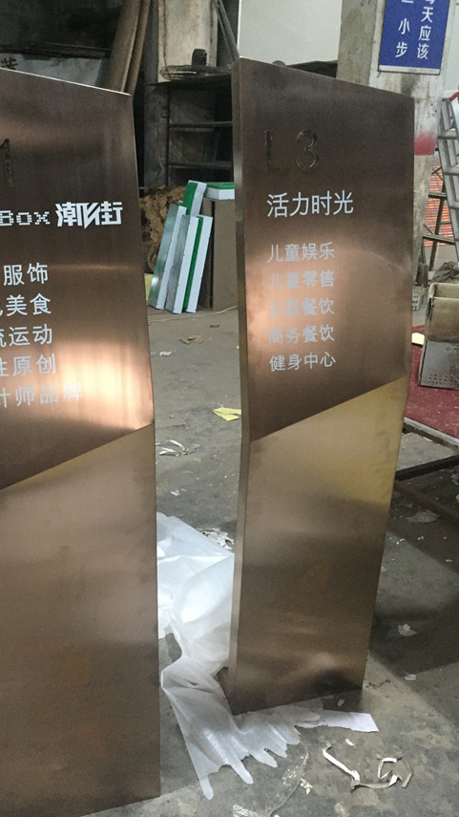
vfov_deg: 61.0
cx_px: 169
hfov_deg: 36.4
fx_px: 692
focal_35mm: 32
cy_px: 411
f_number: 2.2
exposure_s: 1/17
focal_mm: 4.15
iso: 320
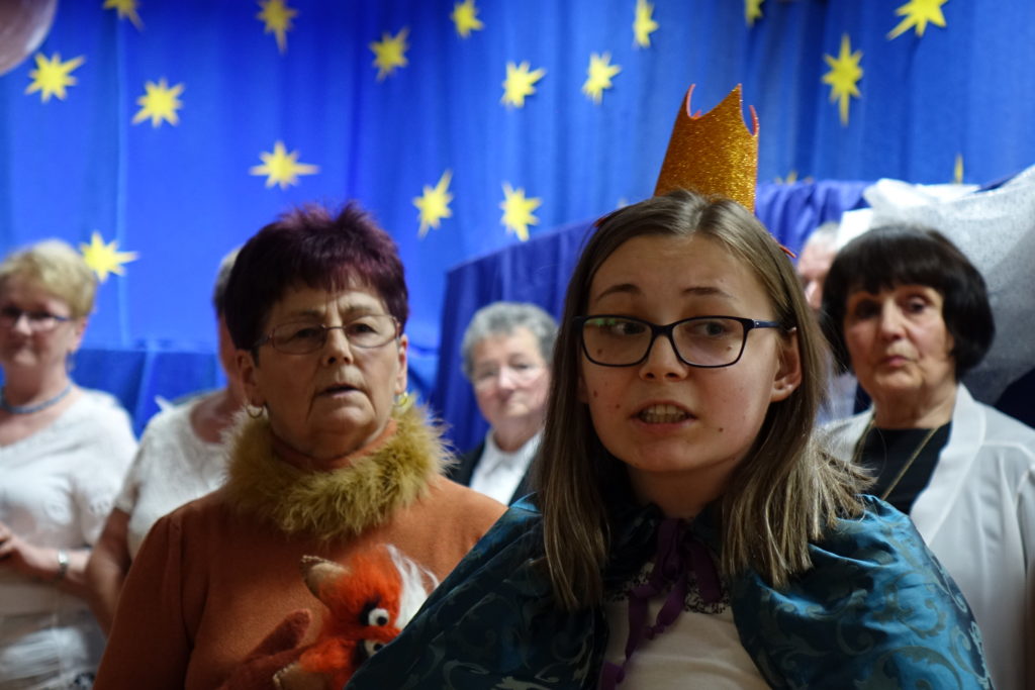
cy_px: 345
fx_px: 2875
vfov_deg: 13.7
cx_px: 518
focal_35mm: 100
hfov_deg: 20.4
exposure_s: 1/40
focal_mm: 36.77
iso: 800
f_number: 2.8
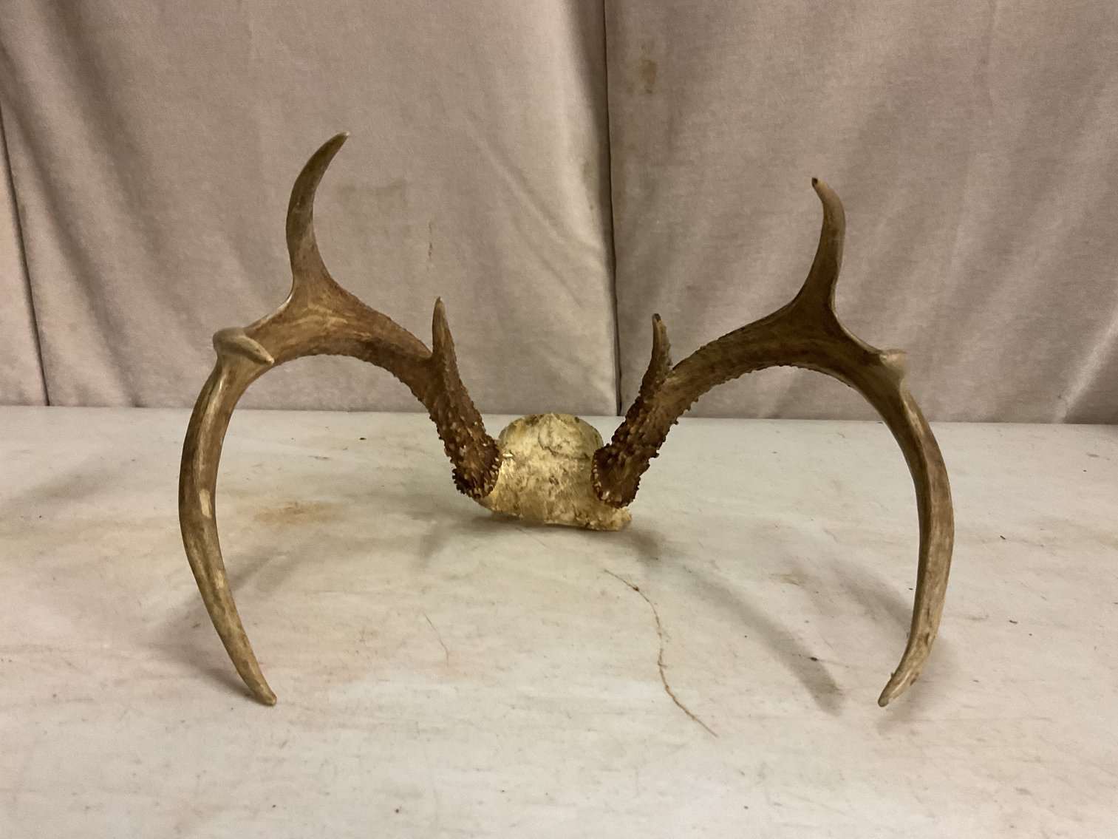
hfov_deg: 61.7
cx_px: 559
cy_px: 420
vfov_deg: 48.2
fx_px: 937
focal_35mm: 29
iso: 200
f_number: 1.8
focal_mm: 3
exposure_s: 1/60
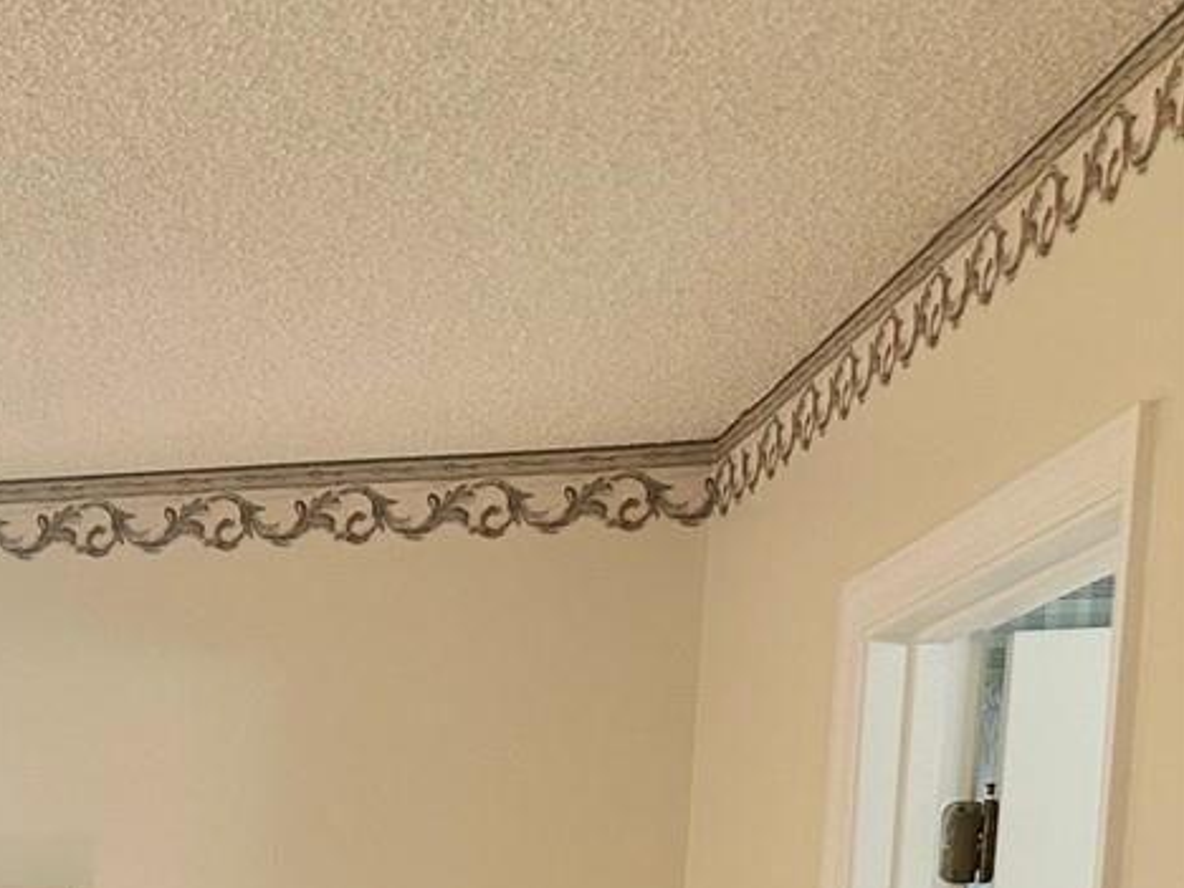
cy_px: 1391
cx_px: -827
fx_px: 2805
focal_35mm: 82
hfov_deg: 19.2
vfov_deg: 16.2
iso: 125
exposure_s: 1/120
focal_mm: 6.86
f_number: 1.78
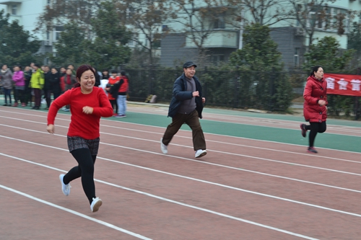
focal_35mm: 68
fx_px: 677
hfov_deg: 29.9
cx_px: 180
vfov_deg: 20.1
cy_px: 120
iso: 400
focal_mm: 45
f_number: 9
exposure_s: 1/100
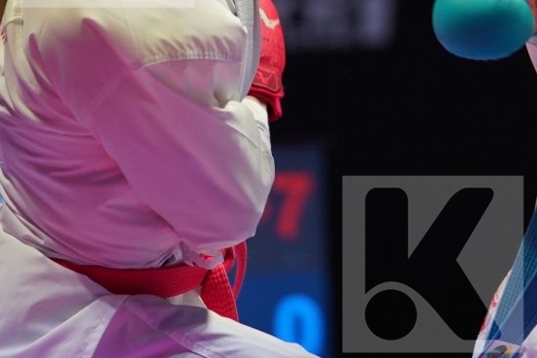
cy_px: -81
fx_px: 9608
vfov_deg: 2.1
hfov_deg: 3.2
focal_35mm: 644
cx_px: 433
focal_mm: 198
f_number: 2.8
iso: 2000
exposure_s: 1/1000
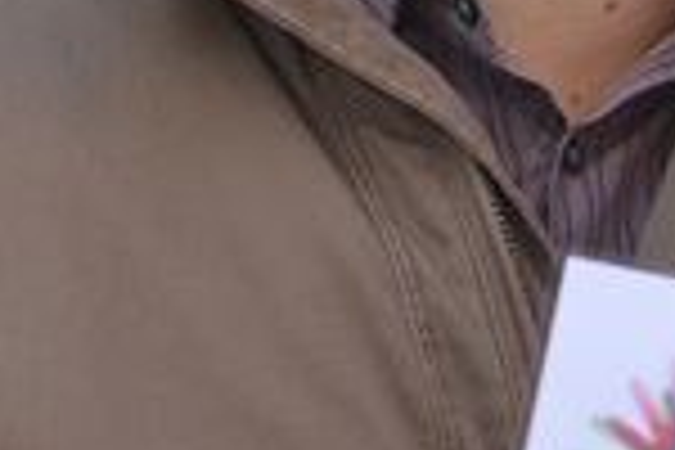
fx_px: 13461
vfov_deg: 1.9
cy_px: 212
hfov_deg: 2.9
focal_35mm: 718
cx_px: 850
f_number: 5
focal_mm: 105
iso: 320
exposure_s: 1/640
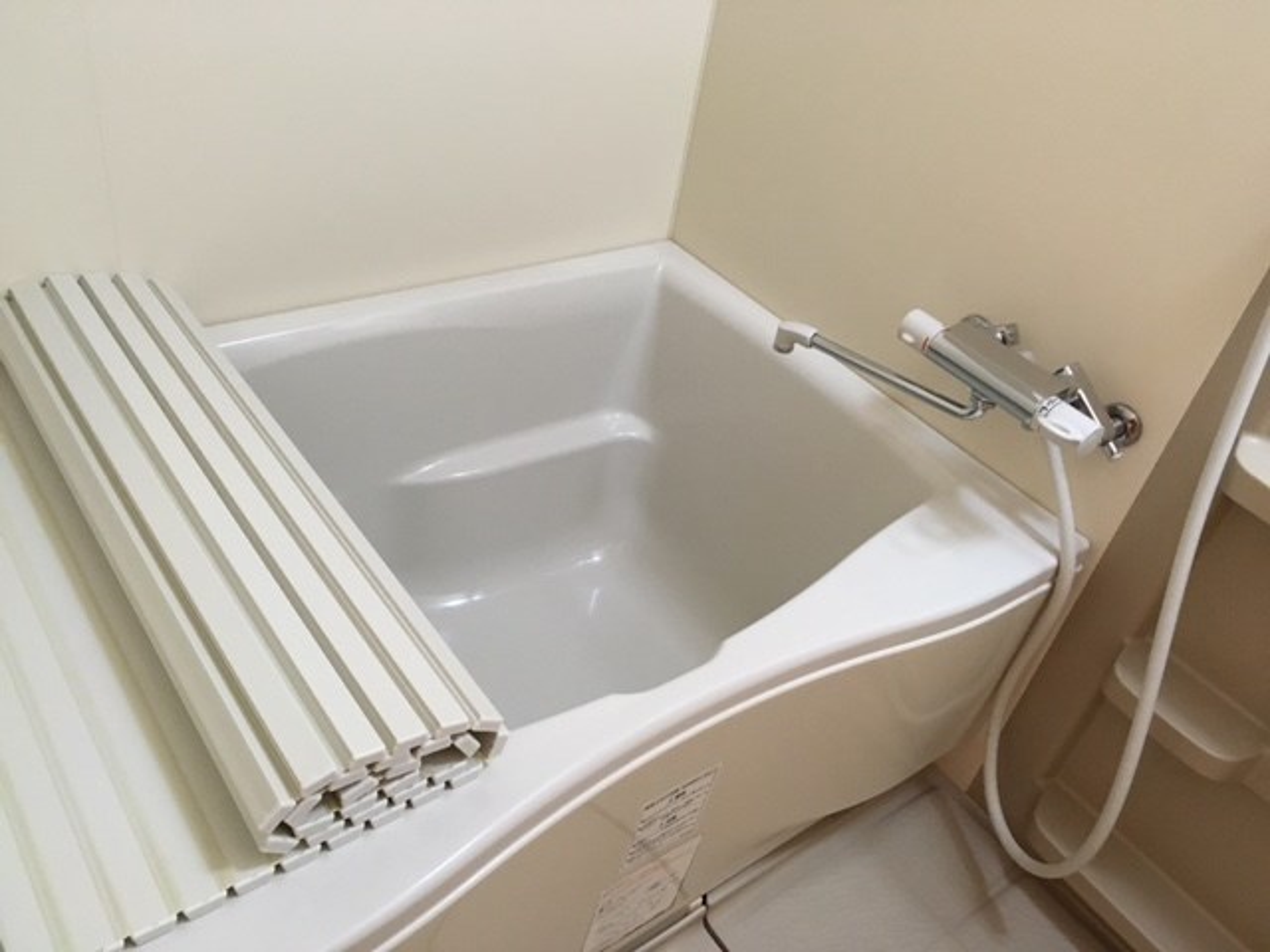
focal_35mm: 29
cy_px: 476
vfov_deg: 48.2
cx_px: 635
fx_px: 1064
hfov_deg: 61.7
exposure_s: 1/24
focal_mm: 4.15
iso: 200
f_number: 2.2
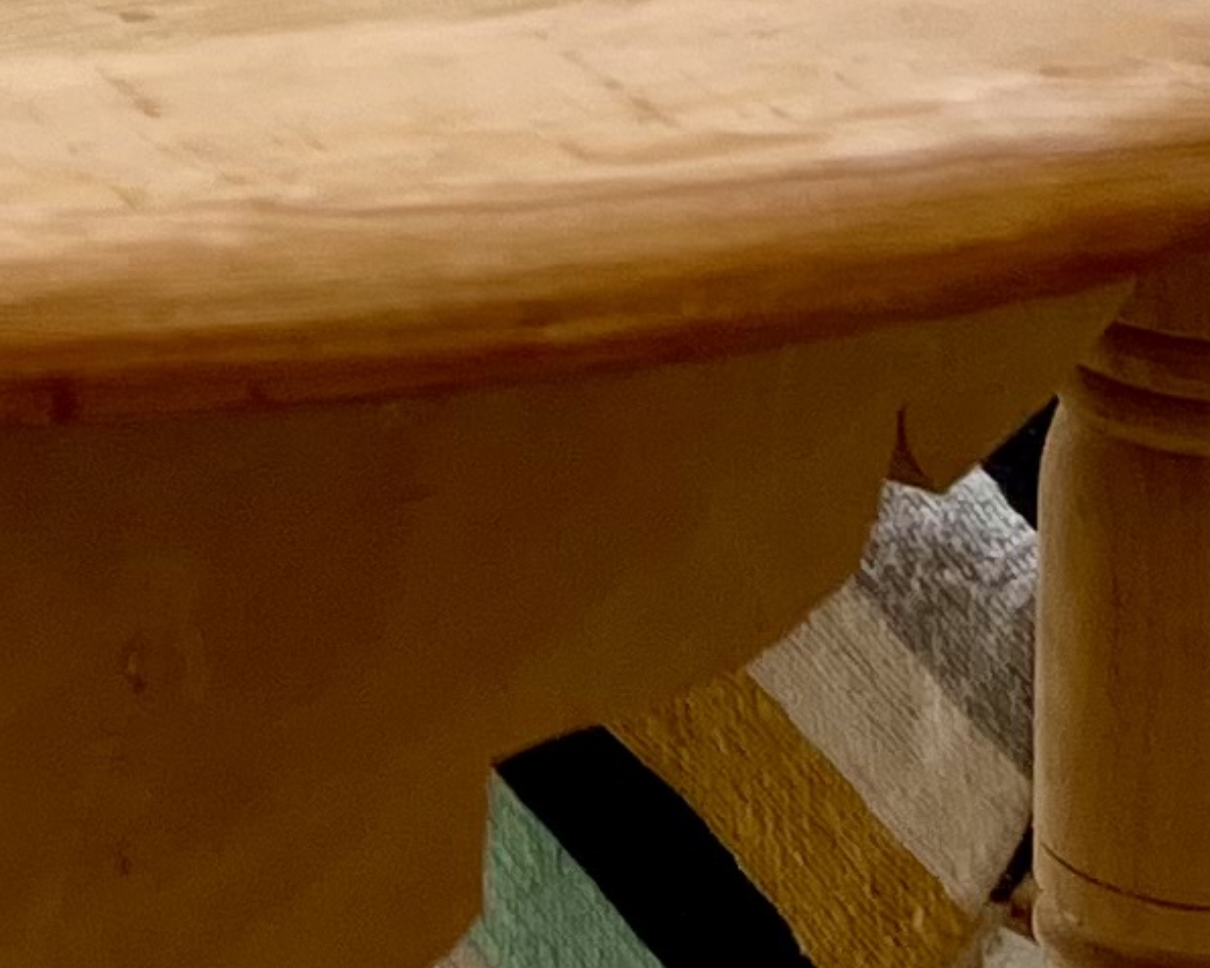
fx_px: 6160
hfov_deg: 10.4
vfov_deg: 8.0
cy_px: -1737
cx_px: -1173
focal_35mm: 172
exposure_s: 1/3521
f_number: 1.6
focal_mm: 5.1
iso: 50
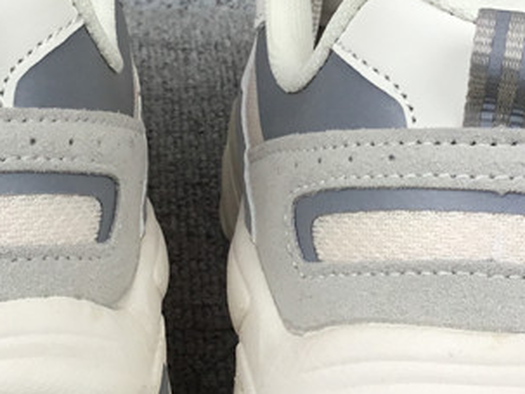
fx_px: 1395
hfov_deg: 21.3
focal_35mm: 92
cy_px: 180
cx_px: 218
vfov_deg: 16.0
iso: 25
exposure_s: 1/235
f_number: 2.4
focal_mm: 3.3
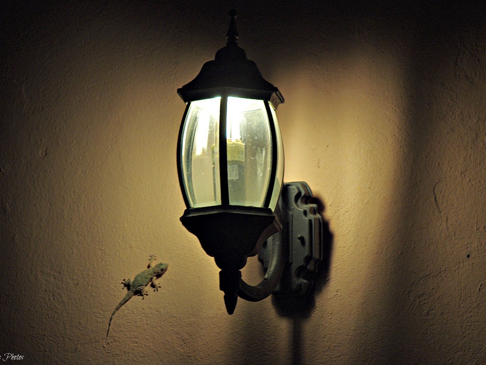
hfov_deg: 7.6
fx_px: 3679
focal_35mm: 262
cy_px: 182
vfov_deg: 5.7
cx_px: 229
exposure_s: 1/60
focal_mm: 160
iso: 400
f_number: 5.6
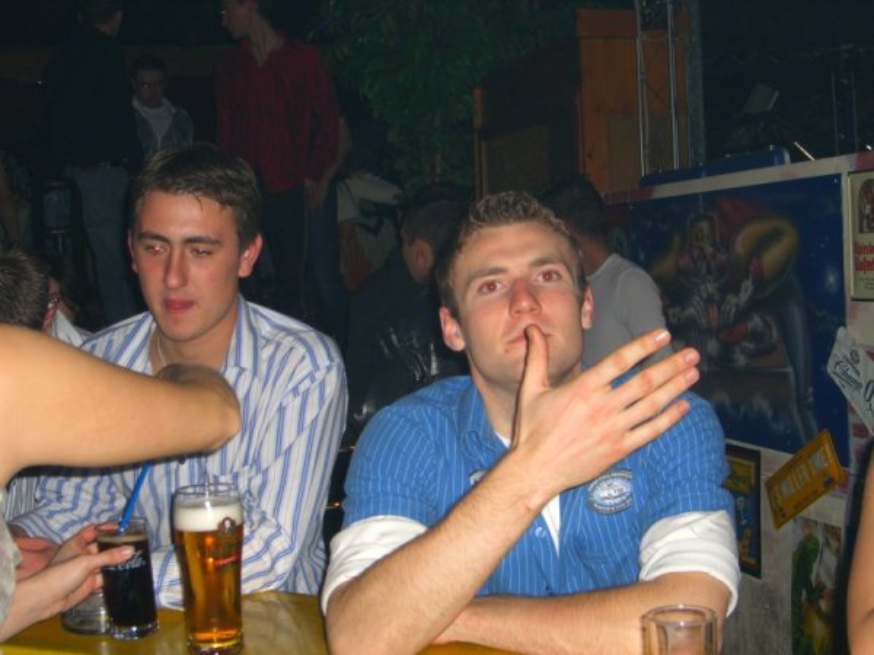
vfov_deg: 25.7
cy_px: 328
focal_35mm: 57
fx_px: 1439
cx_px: 437
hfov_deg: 33.8
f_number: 3.6
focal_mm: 11.8
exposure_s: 1/60
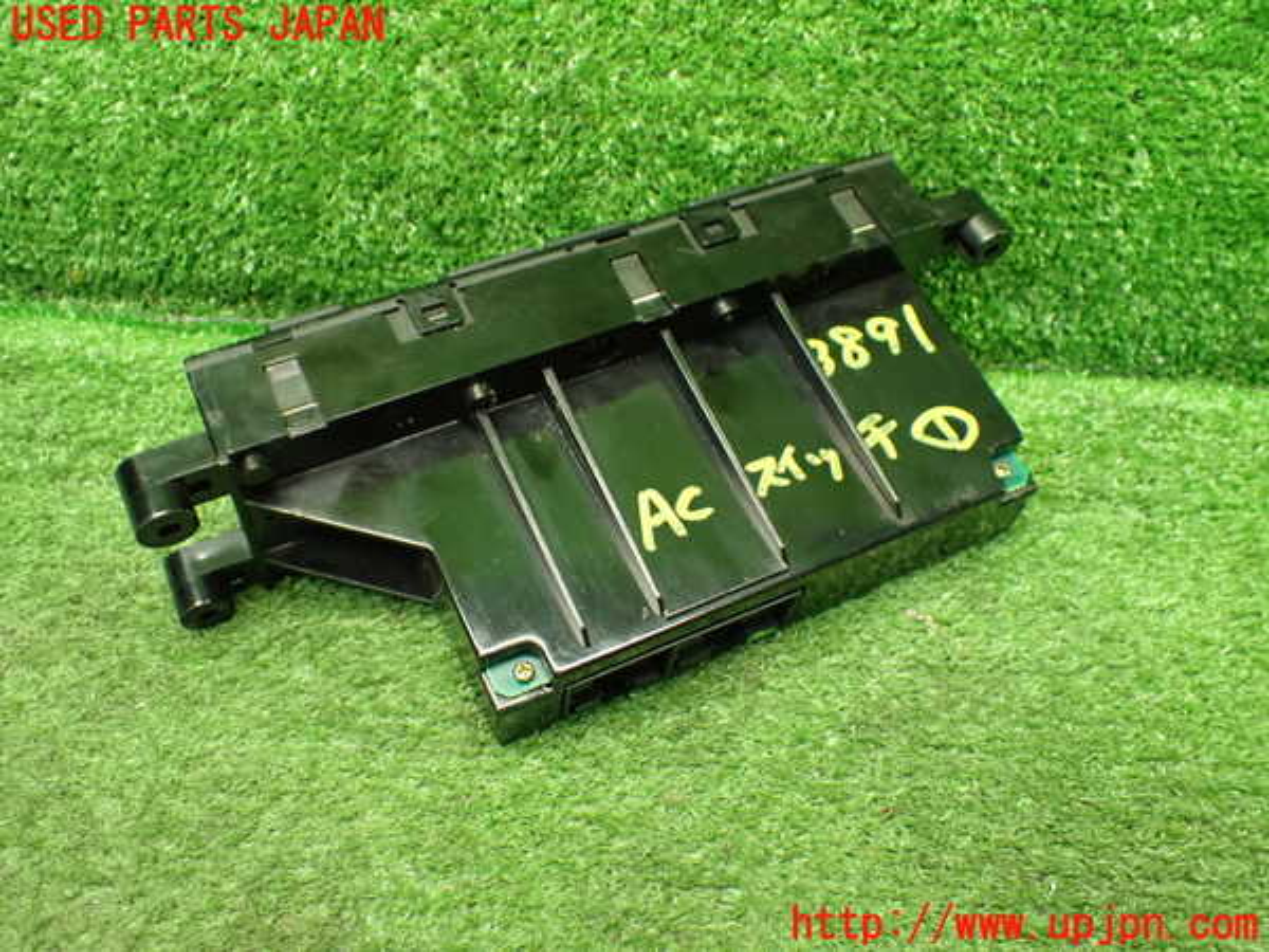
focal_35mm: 32
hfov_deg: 56.8
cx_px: 634
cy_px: 476
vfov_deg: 44.2
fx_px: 1173
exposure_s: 1/50
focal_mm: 5.79
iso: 800
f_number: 2.4
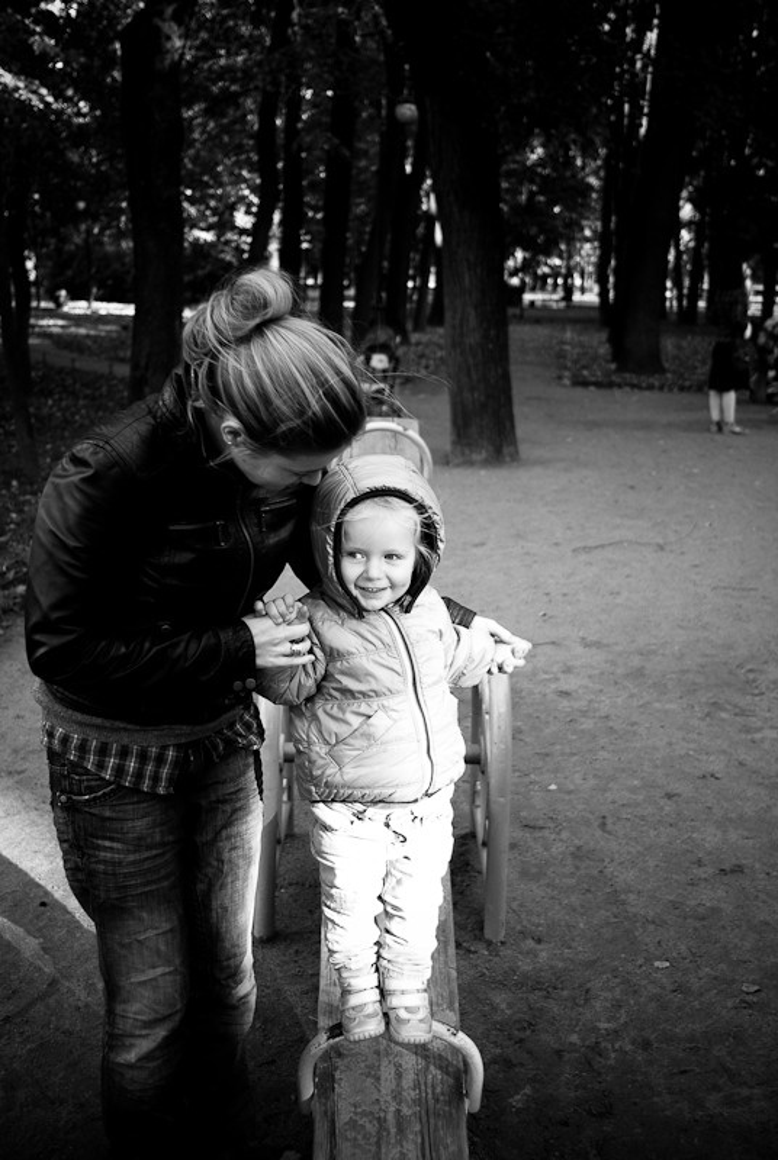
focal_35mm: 36
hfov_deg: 37.0
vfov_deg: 53.1
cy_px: 580
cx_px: 389
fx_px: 1163
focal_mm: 24
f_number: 3.2
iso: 200
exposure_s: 1/125
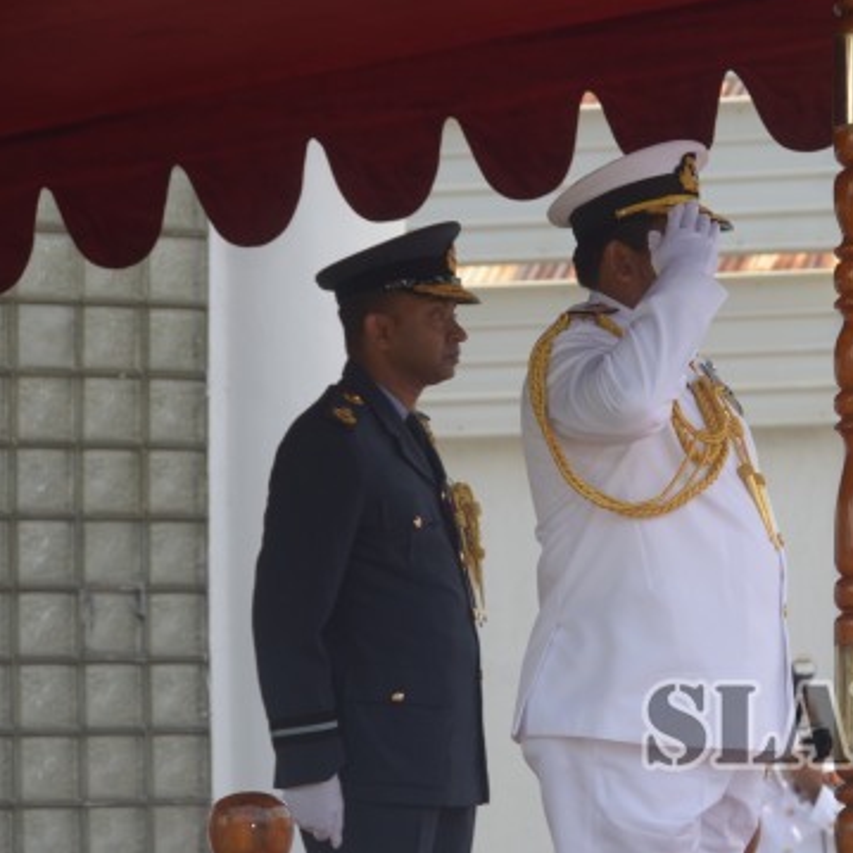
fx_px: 5623
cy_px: 396
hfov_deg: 8.7
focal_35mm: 202
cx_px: 708
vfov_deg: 8.7
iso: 160
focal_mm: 95
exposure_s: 1/200
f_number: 8
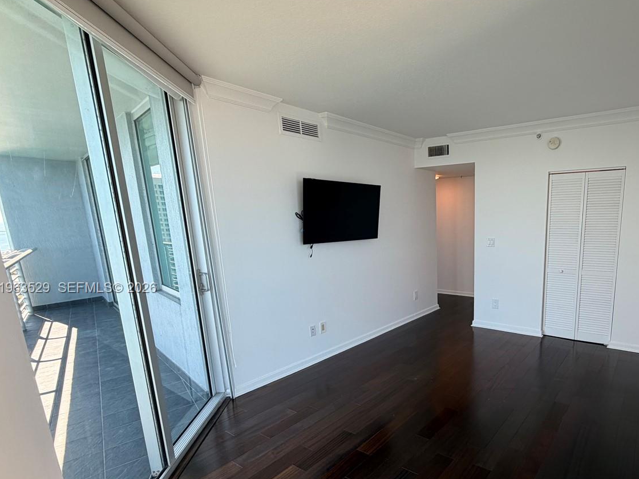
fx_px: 369
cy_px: 289
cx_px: 435
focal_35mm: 20
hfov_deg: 78.6
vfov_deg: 65.3
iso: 40
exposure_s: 1/149
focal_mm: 2.22
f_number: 2.2
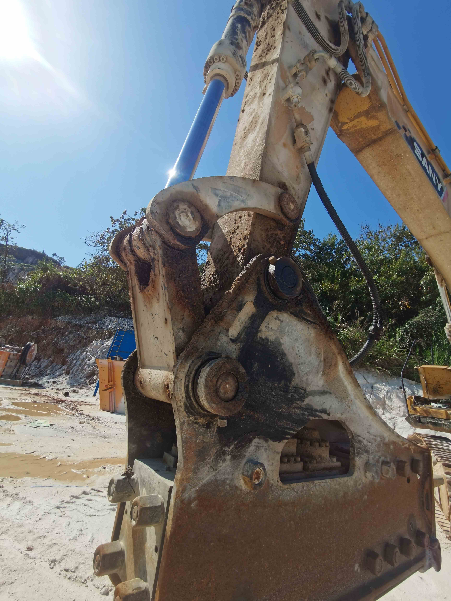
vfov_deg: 91.0
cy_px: 300
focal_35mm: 17
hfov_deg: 74.7
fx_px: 295
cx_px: 226
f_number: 2.2
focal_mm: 2.26
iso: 50
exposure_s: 1/1250
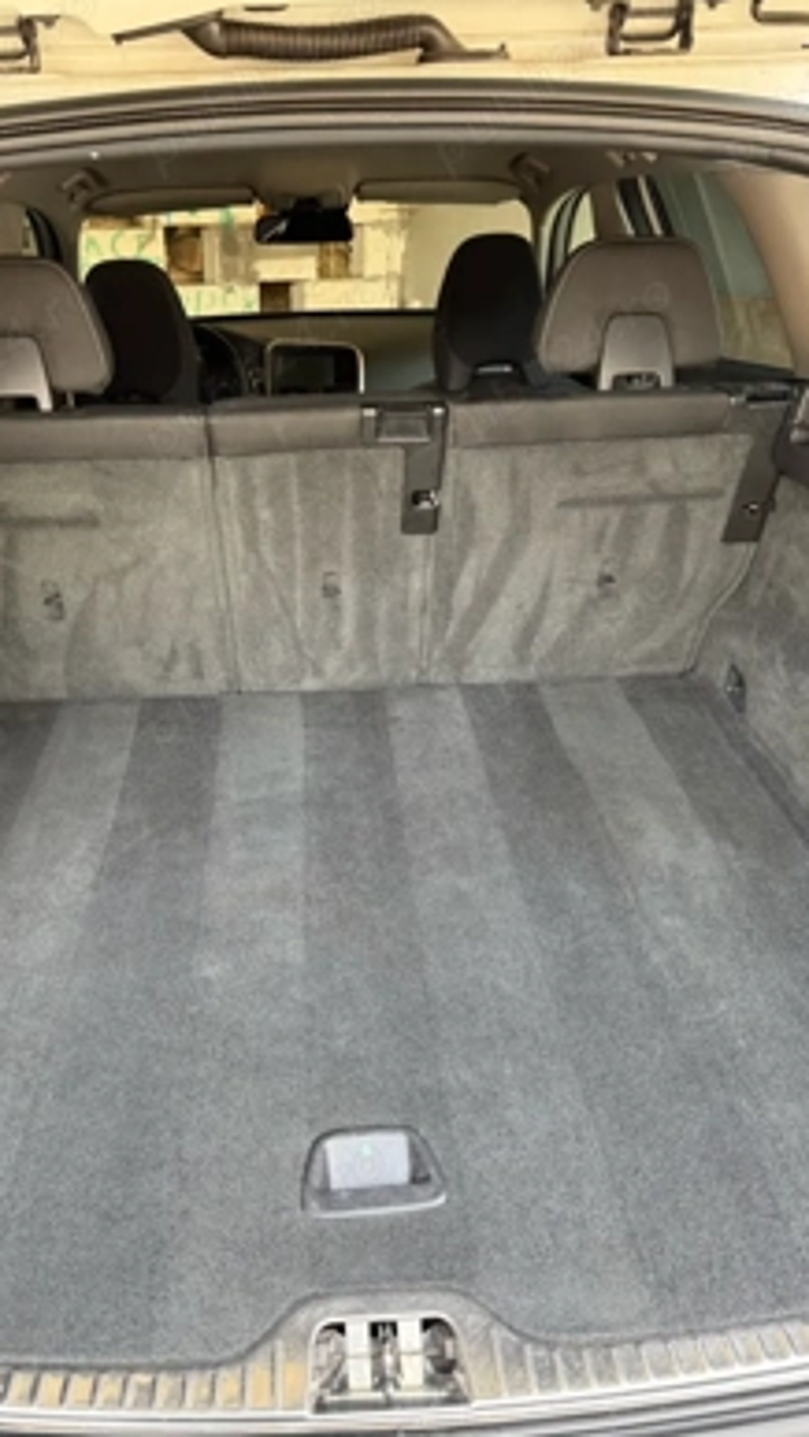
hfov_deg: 42.8
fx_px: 1029
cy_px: 702
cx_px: 338
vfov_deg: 69.8
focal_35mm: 27
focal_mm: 6.76
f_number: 1.78
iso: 250
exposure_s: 1/60
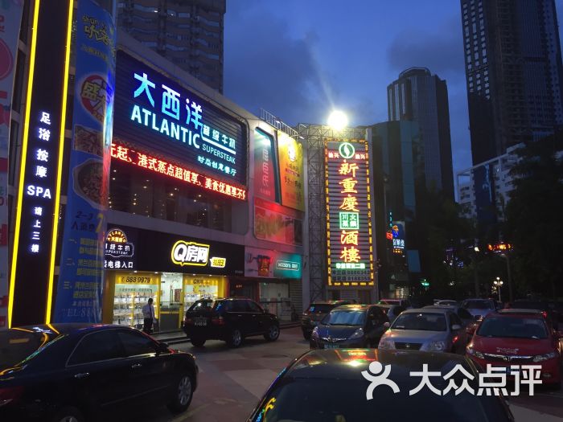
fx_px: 472
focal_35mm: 29
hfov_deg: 61.7
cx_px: 282
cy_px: 211
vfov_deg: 48.2
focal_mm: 4.15
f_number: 2.2
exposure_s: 1/33
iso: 80
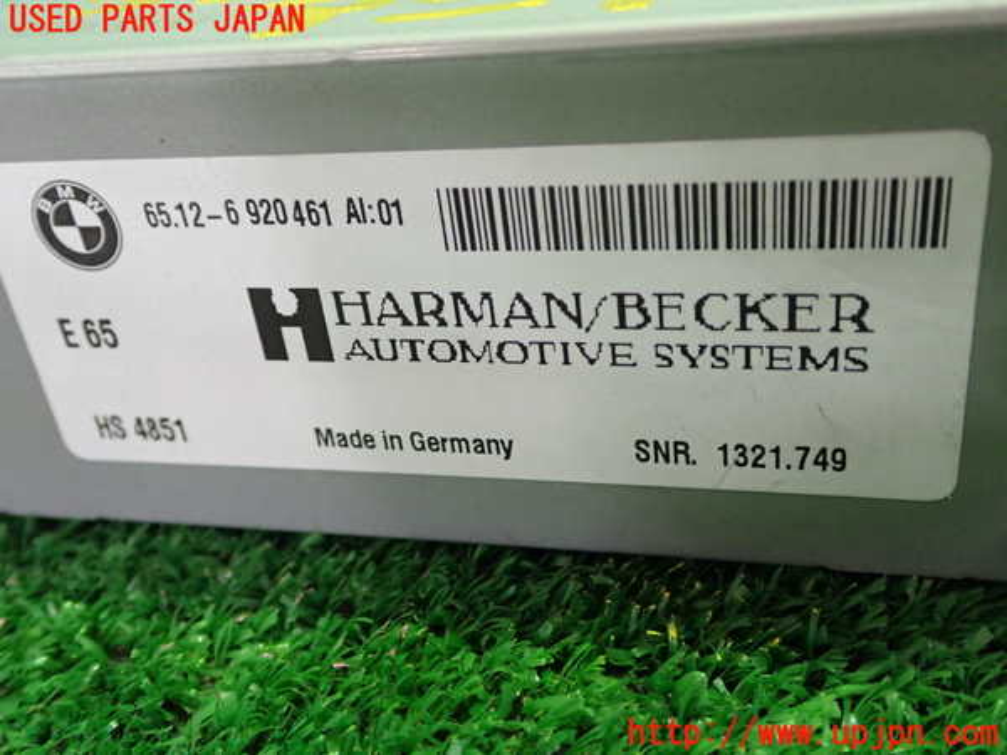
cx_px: 504
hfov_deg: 49.0
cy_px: 378
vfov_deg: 37.7
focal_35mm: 38
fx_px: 1105
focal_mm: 6.83
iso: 800
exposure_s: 1/40
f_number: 2.7
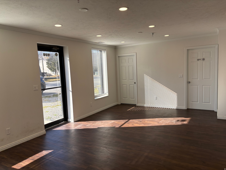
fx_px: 170
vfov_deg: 53.1
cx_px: 113
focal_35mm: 26
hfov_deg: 67.3
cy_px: 85
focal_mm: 5.96
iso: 50
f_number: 1.6
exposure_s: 1/453
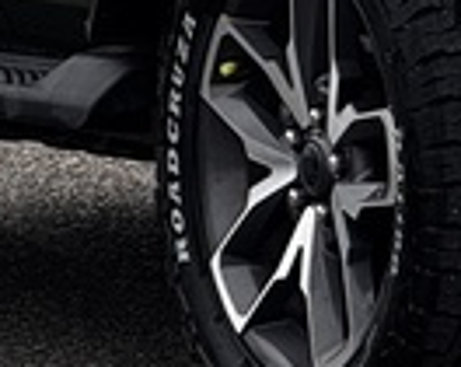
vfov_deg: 2.2
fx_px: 9679
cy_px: -388
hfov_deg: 2.7
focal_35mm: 711
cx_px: 464
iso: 50
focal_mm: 15.66
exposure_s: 1/195
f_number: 2.8
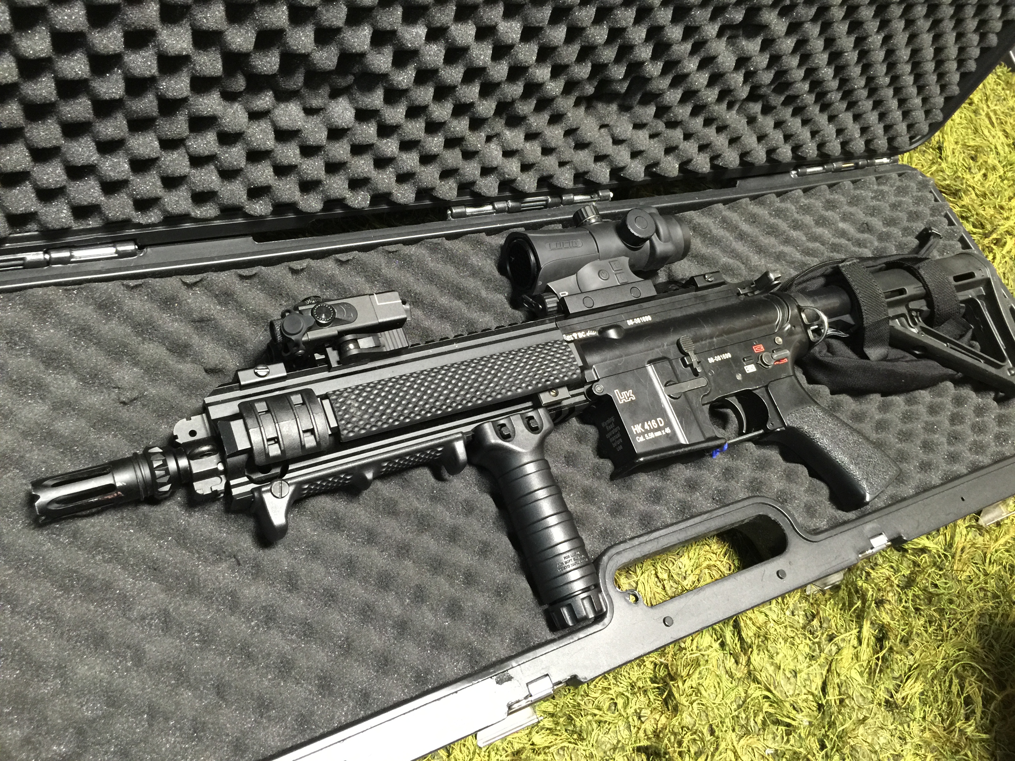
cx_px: 508
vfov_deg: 48.2
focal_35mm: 29
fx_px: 850
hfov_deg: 61.7
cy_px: 380
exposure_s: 1/4
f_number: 2.2
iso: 80
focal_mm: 4.15
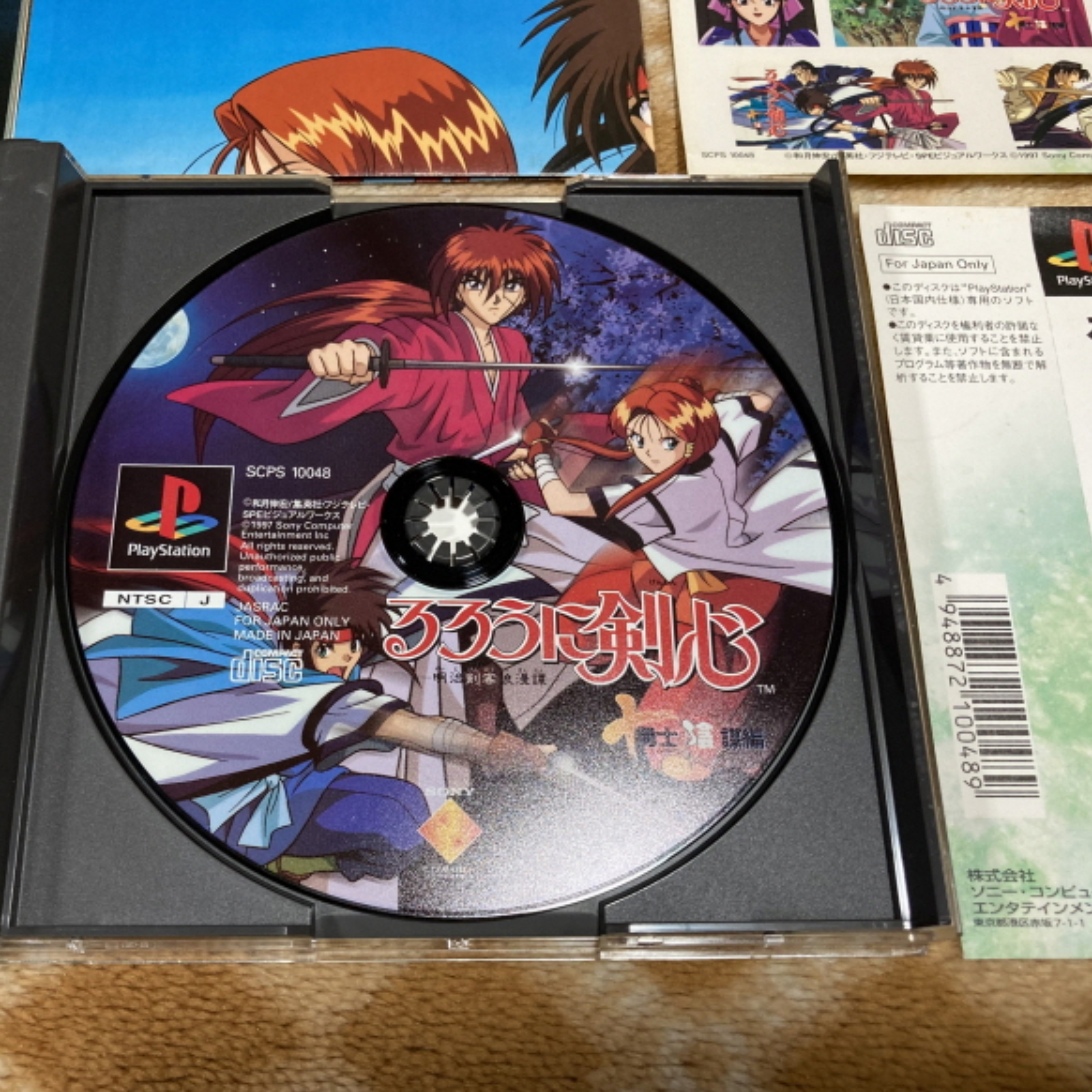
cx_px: 450
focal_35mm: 34
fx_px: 1213
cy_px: 548
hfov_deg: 48.2
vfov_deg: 48.5
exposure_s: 1/50
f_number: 1.8
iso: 100
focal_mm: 3.99
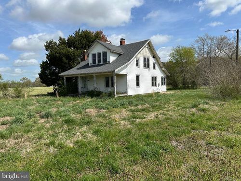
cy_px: 90
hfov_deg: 71.6
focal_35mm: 24
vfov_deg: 56.8
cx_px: 120
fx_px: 167
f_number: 1.78
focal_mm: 6.86
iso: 80
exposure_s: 1/5848
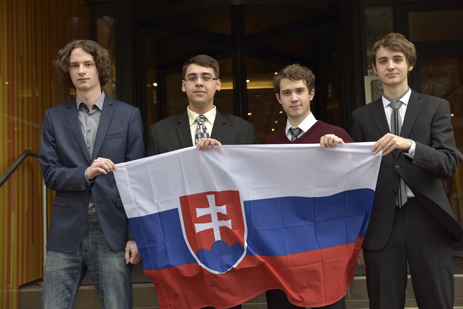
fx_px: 618
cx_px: 232
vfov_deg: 28.1
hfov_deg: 41.1
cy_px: 154
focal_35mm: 48
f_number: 4.5
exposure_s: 1/500
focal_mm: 48
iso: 800
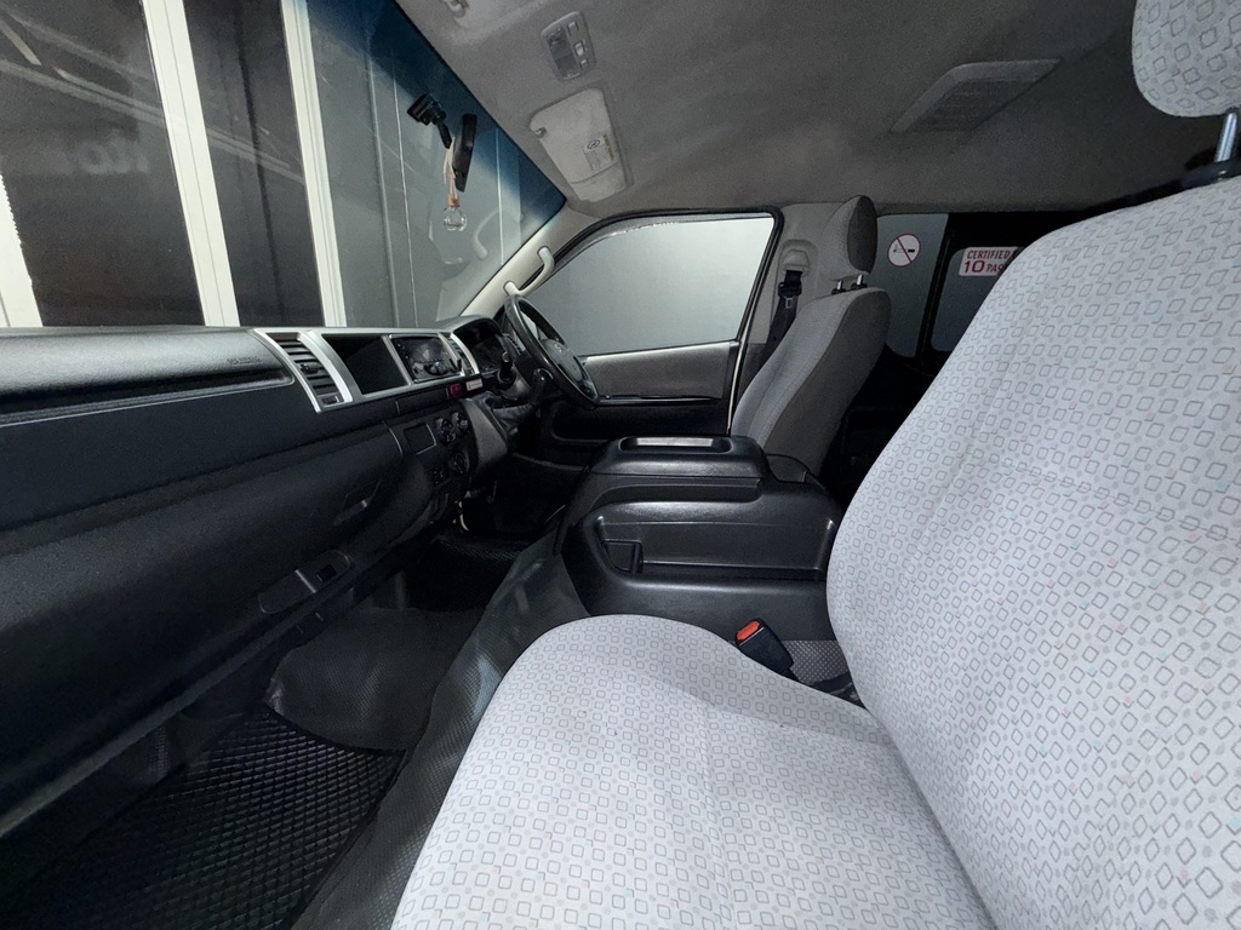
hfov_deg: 102.1
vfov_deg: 85.7
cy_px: 465
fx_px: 502
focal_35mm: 14
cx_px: 620
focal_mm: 2.22
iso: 200
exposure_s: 1/50
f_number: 2.2
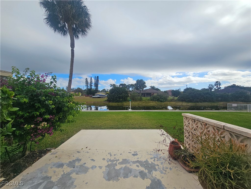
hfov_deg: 106.2
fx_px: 94
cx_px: 126
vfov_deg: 89.9
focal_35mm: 13
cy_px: 94
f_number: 2.2
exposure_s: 1/4043
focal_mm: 2.2
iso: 50
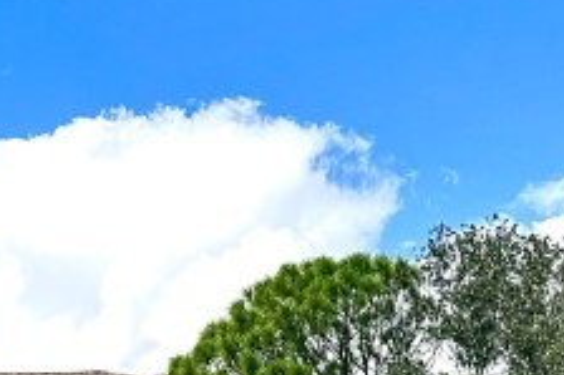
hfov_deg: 16.7
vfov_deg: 10.9
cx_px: -227
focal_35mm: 114
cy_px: 747
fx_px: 1785
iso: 80
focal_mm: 6.76
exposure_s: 1/3096
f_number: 1.78
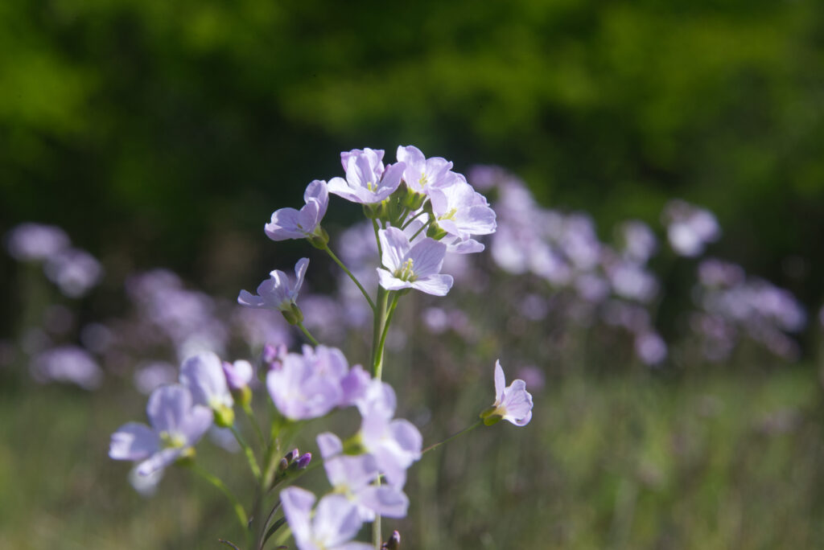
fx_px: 6870
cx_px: 412
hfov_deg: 6.9
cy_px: 275
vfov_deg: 4.6
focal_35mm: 300
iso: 800
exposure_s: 1/60
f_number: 22
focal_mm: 300
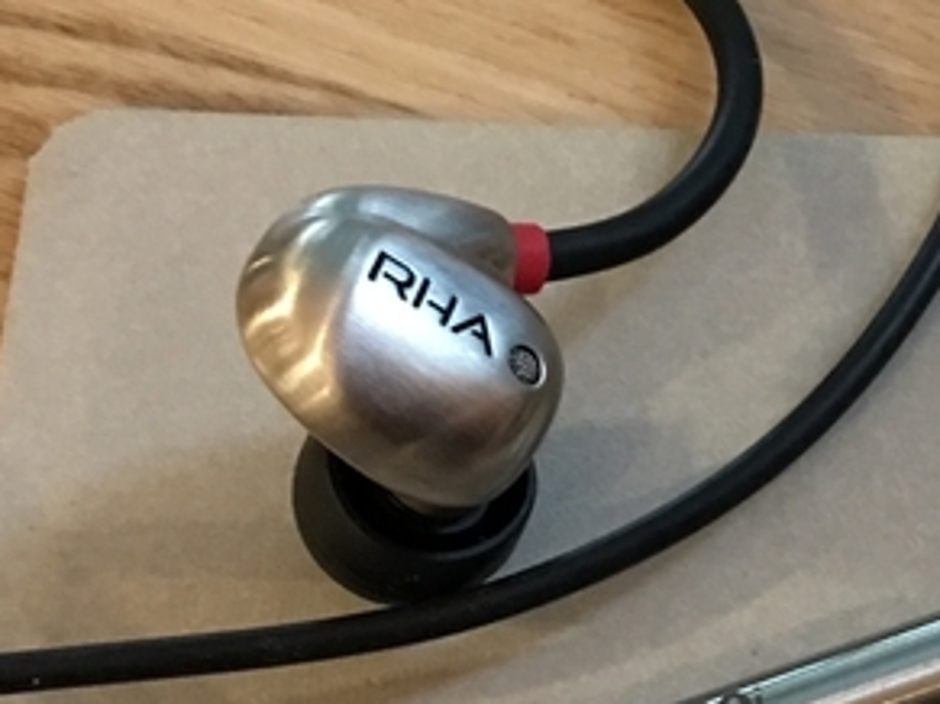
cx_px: 1098
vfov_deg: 14.3
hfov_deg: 18.4
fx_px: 2769
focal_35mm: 102
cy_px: 636
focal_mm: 4.15
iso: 100
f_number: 2.2
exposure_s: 1/10
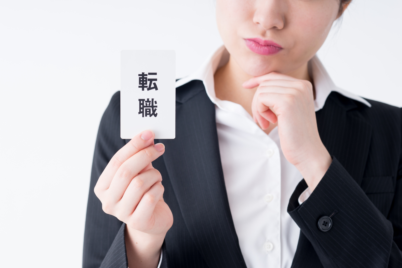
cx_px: 201
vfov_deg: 16.1
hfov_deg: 23.9
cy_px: 134
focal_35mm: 85
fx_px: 949
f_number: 7.1
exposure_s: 1/125
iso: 100
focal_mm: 85
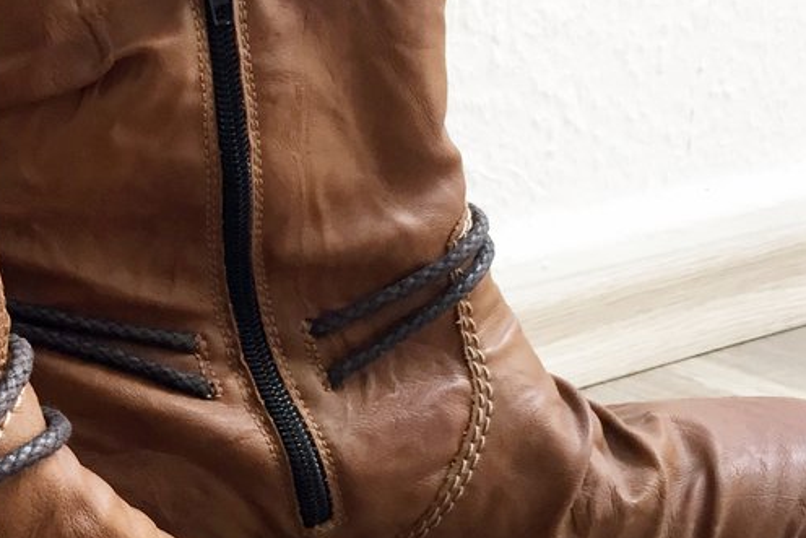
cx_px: -4
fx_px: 1814
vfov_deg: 16.8
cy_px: 403
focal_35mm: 81
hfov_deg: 23.9
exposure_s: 1/33
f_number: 2.2
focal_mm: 4.15
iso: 80
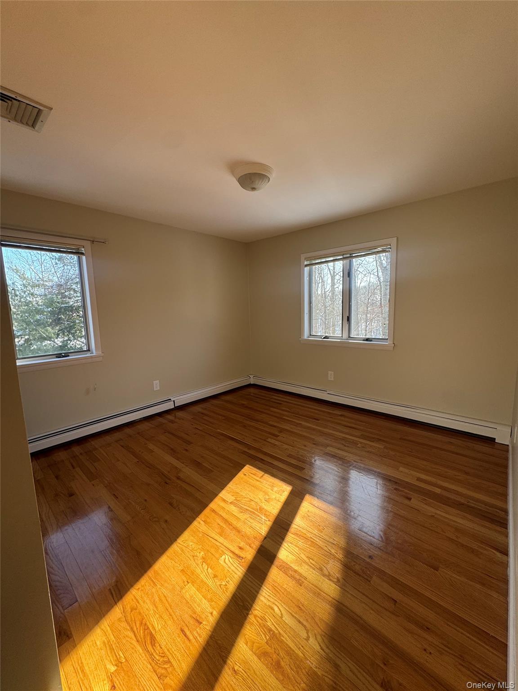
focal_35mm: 14
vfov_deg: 102.1
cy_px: 346
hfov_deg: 85.7
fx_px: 279
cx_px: 259
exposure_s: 1/99
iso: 64
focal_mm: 2.22
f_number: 2.2
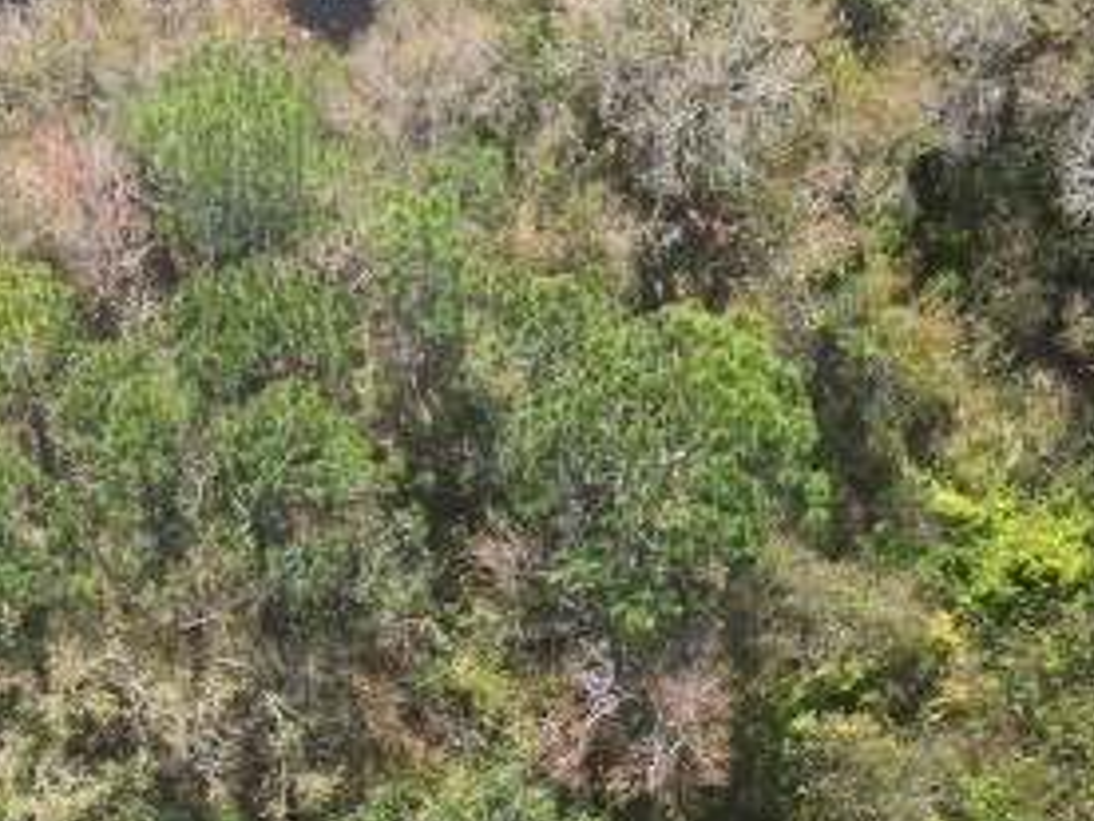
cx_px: 222
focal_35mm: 89
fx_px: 2813
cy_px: 928
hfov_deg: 21.7
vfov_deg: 16.1
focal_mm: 6.72
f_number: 1.7
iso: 140
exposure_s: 1/1600
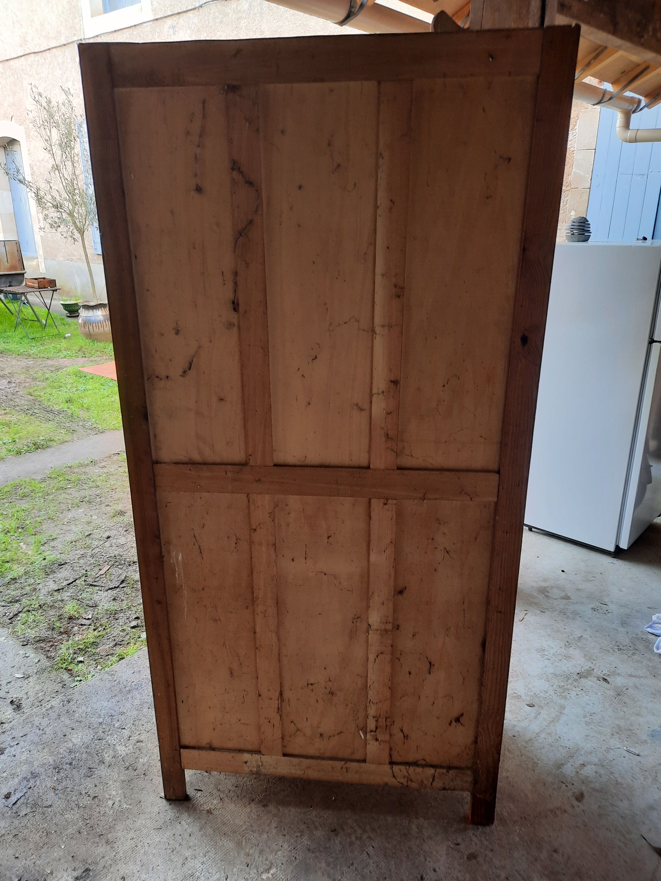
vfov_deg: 69.4
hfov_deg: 54.9
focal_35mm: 25
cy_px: 440
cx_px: 330
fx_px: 637
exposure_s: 1/50
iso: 160
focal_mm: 4.6
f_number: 2
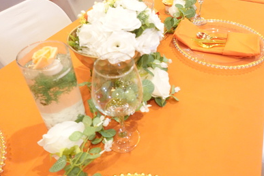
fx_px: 227
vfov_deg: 42.2
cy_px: 74
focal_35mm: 31
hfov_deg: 60.2
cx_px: 143
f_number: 2
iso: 2000
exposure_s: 1/80
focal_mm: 7.6
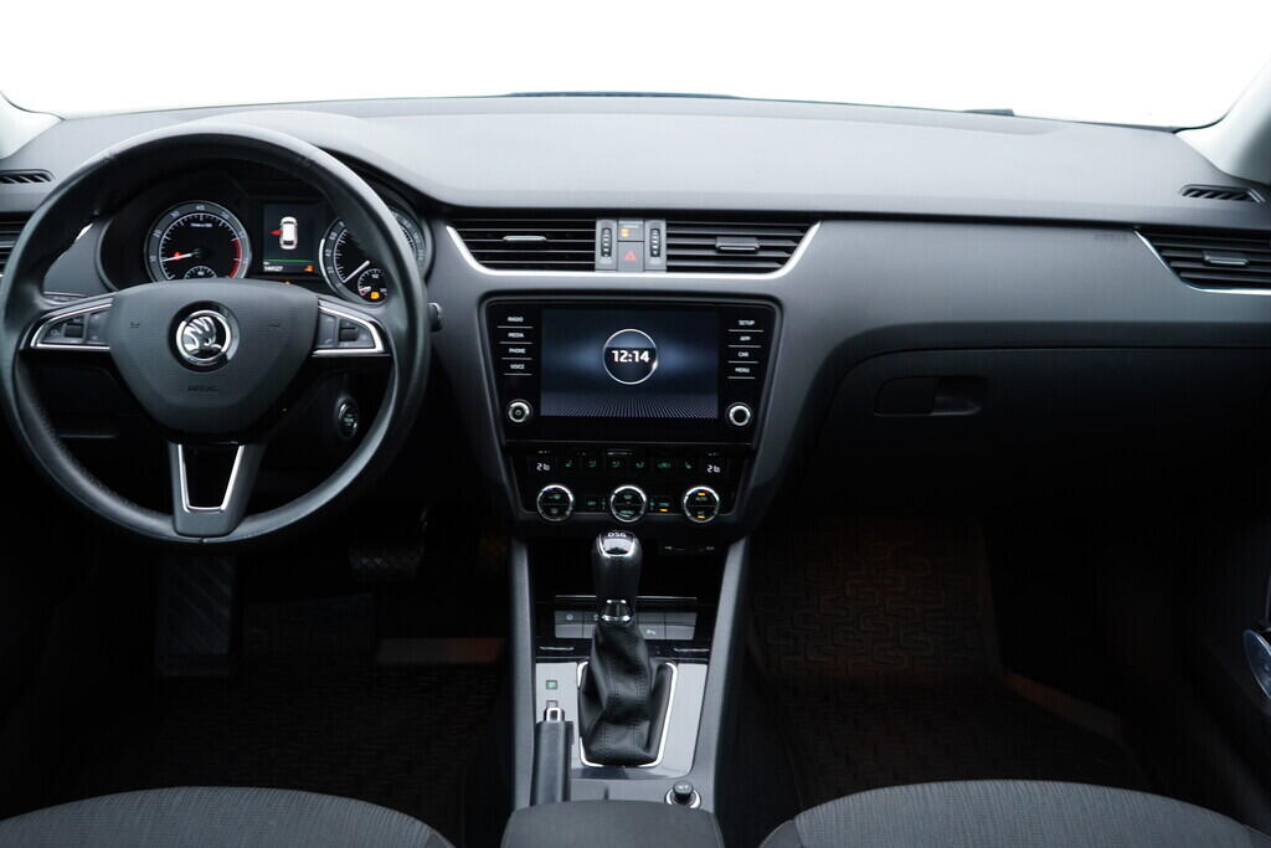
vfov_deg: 36.9
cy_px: 424
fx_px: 1271
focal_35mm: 36
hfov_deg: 53.1
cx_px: 636
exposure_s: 1/40
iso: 200
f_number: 2.8
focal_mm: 24
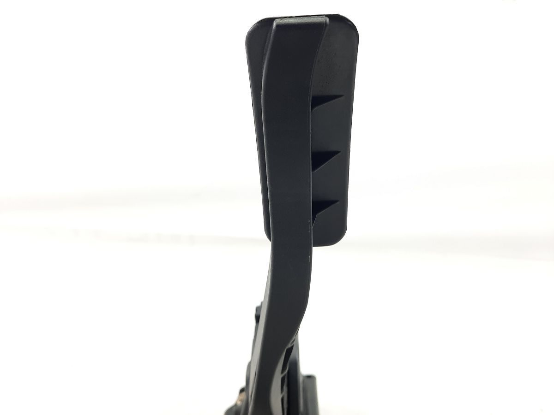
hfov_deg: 69.4
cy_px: 208
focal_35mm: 25
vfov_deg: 54.9
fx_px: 400
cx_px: 277
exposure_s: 1/50
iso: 80
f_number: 2
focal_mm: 4.6
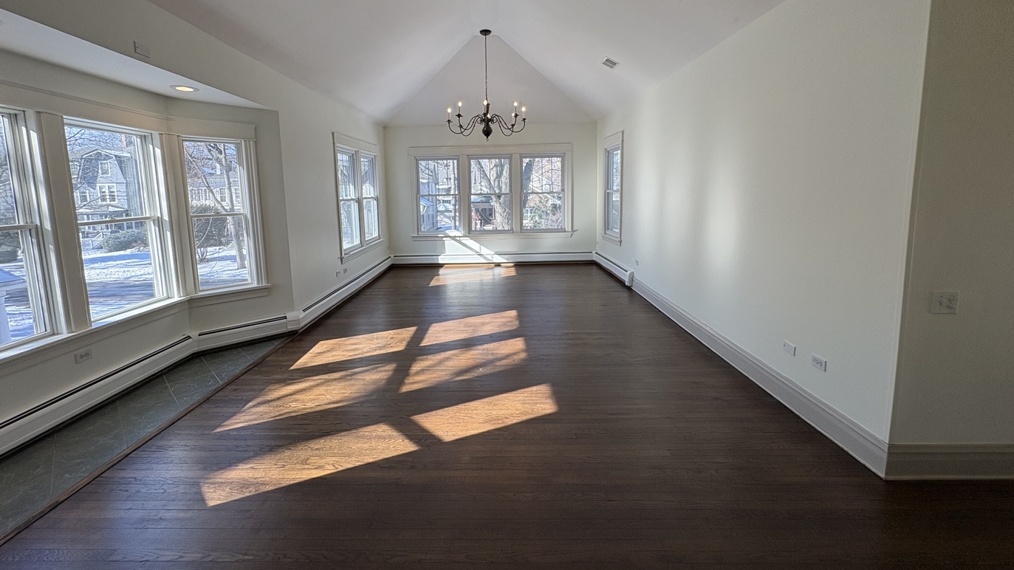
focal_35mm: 16
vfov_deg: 66.6
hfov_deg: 99.3
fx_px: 430
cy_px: 238
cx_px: 490
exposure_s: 1/294
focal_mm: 2.22
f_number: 2.2
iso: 64
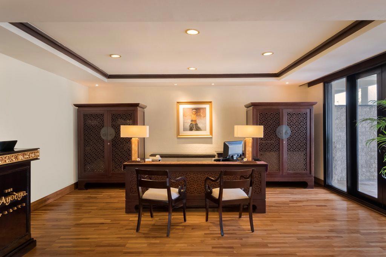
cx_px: 193
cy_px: 128
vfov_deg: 57.2
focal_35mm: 22
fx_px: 236
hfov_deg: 78.6
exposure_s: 2
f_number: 10
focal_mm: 14.5
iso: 800
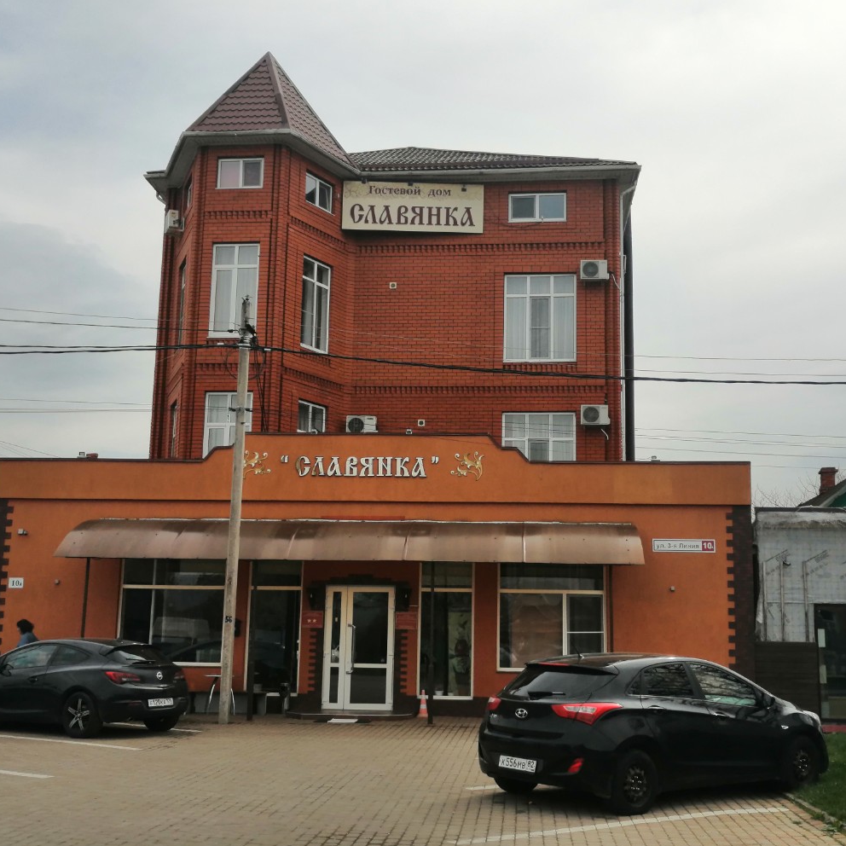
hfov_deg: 43.8
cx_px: 449
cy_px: 425
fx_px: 1051
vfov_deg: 43.9
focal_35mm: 38
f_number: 1.8
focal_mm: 3.62
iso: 50
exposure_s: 1/2000
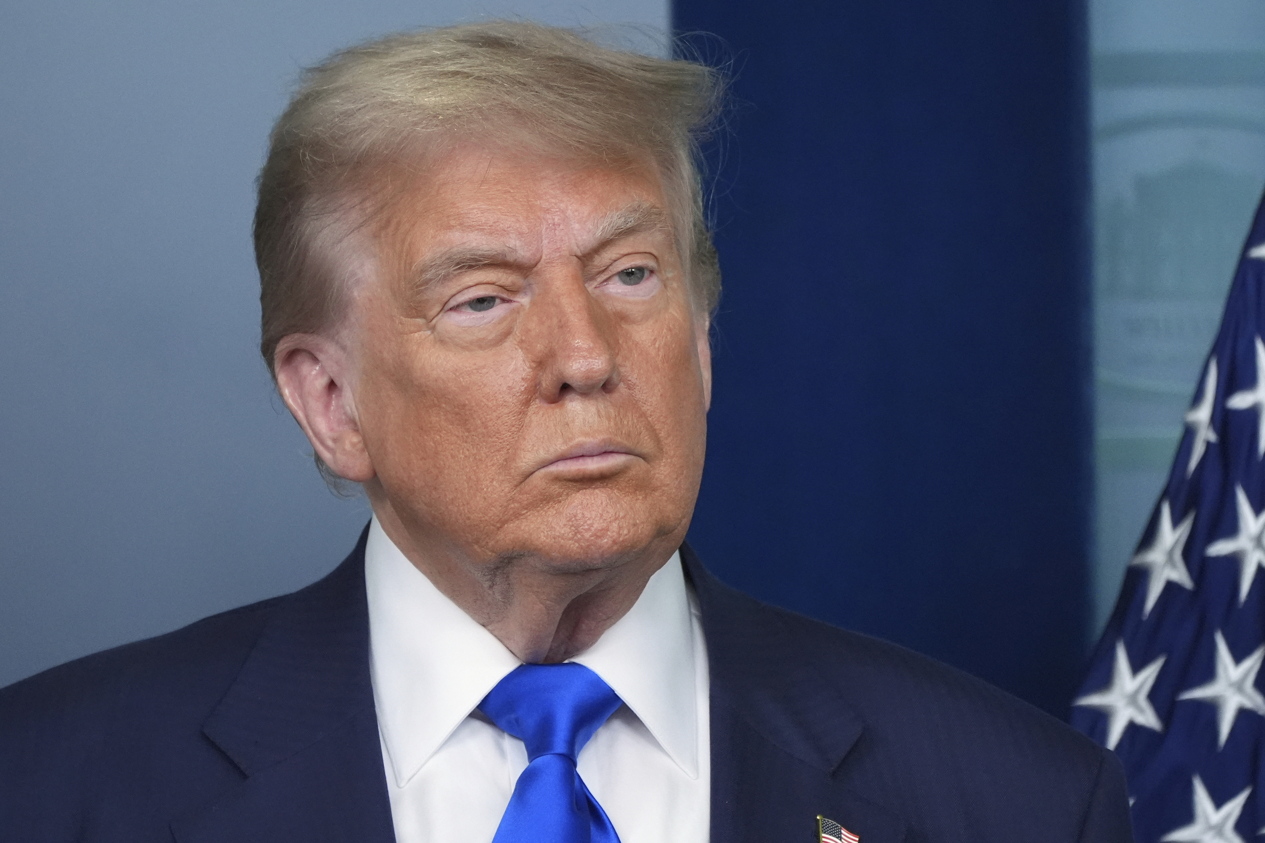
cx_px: 632
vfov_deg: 2.3
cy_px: 422
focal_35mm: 600
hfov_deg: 3.4
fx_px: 21082
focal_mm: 400
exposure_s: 1/320
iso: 4000
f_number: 5.6
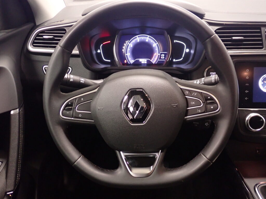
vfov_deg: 44.2
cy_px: 100
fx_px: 246
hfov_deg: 56.8
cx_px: 133
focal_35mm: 32
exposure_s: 1/15
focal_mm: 5.79
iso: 800
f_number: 2.4
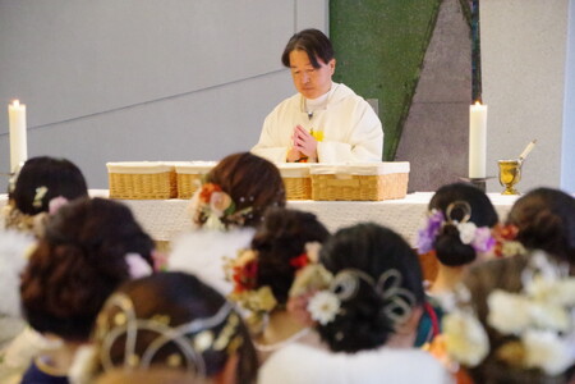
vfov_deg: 6.8
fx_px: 3234
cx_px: 288
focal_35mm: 202
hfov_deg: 10.2
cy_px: 192
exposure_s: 1/400
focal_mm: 135
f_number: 7.1
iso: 25600
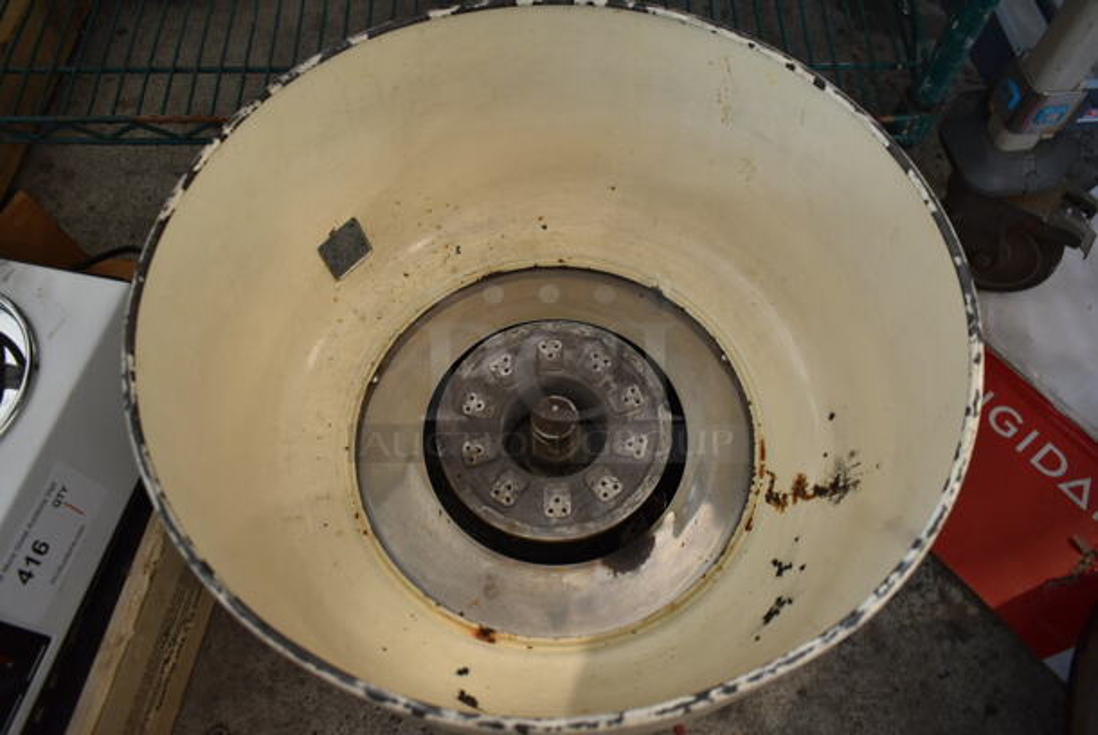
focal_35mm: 27
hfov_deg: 67.3
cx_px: 549
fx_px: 824
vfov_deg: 48.0
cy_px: 368
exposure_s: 1/30
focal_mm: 18
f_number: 3.5
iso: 500
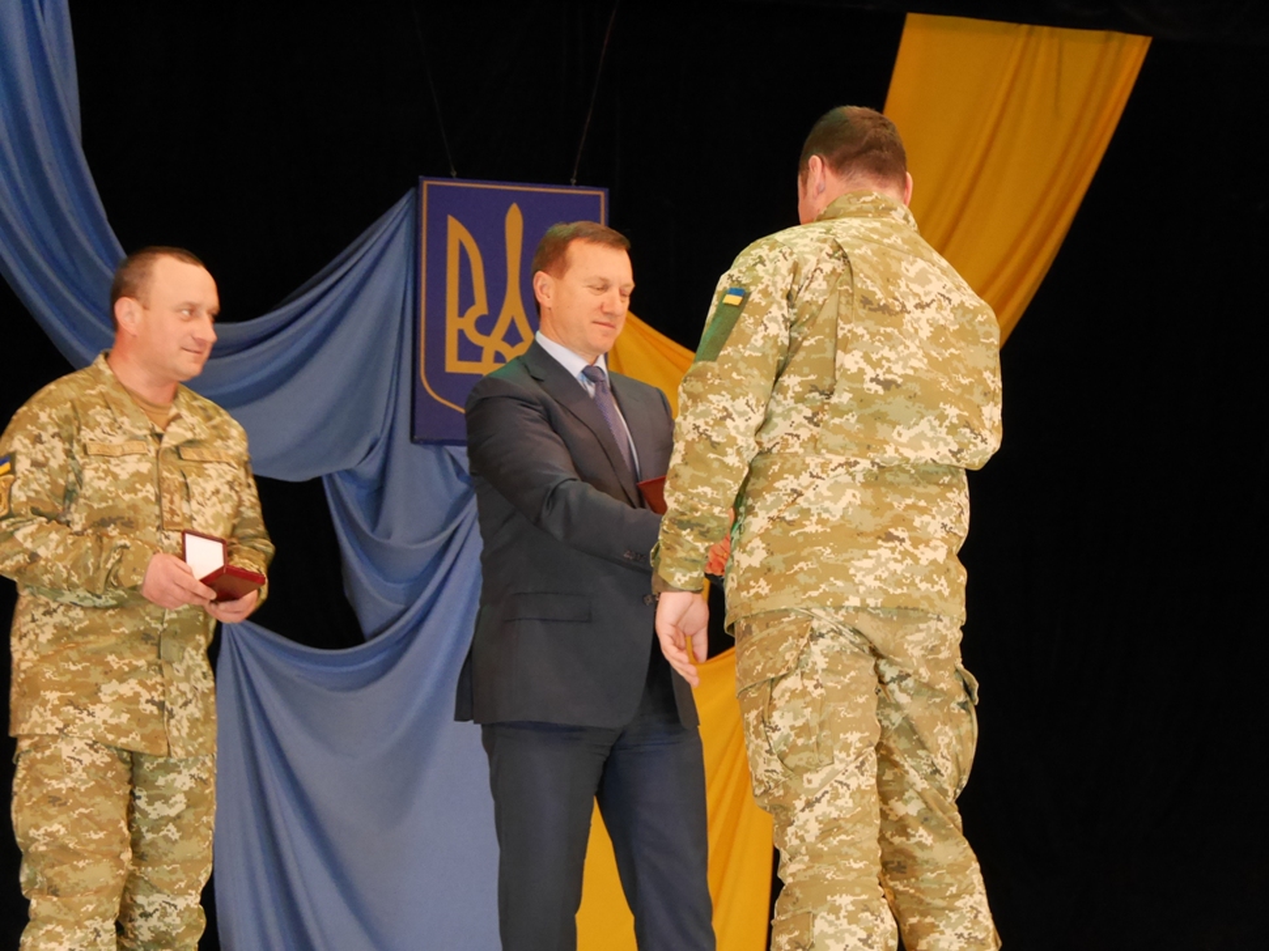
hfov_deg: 24.4
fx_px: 2932
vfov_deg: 18.4
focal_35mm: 80
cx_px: 634
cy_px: 476
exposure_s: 1/60
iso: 3200
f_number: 4.7
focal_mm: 40
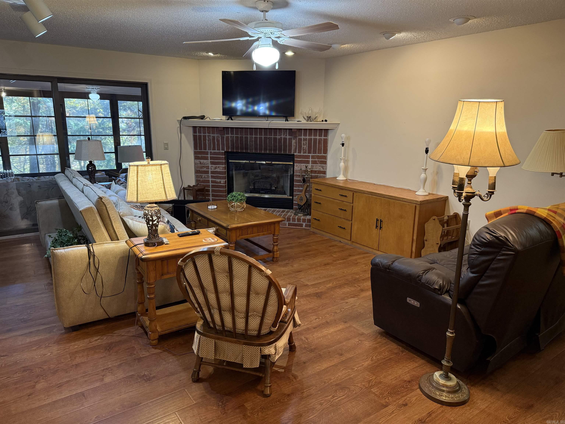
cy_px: 212
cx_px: 282
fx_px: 392
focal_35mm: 24
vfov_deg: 56.8
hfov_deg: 71.6
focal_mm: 6.76
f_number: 1.78
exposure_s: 1/60
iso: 250
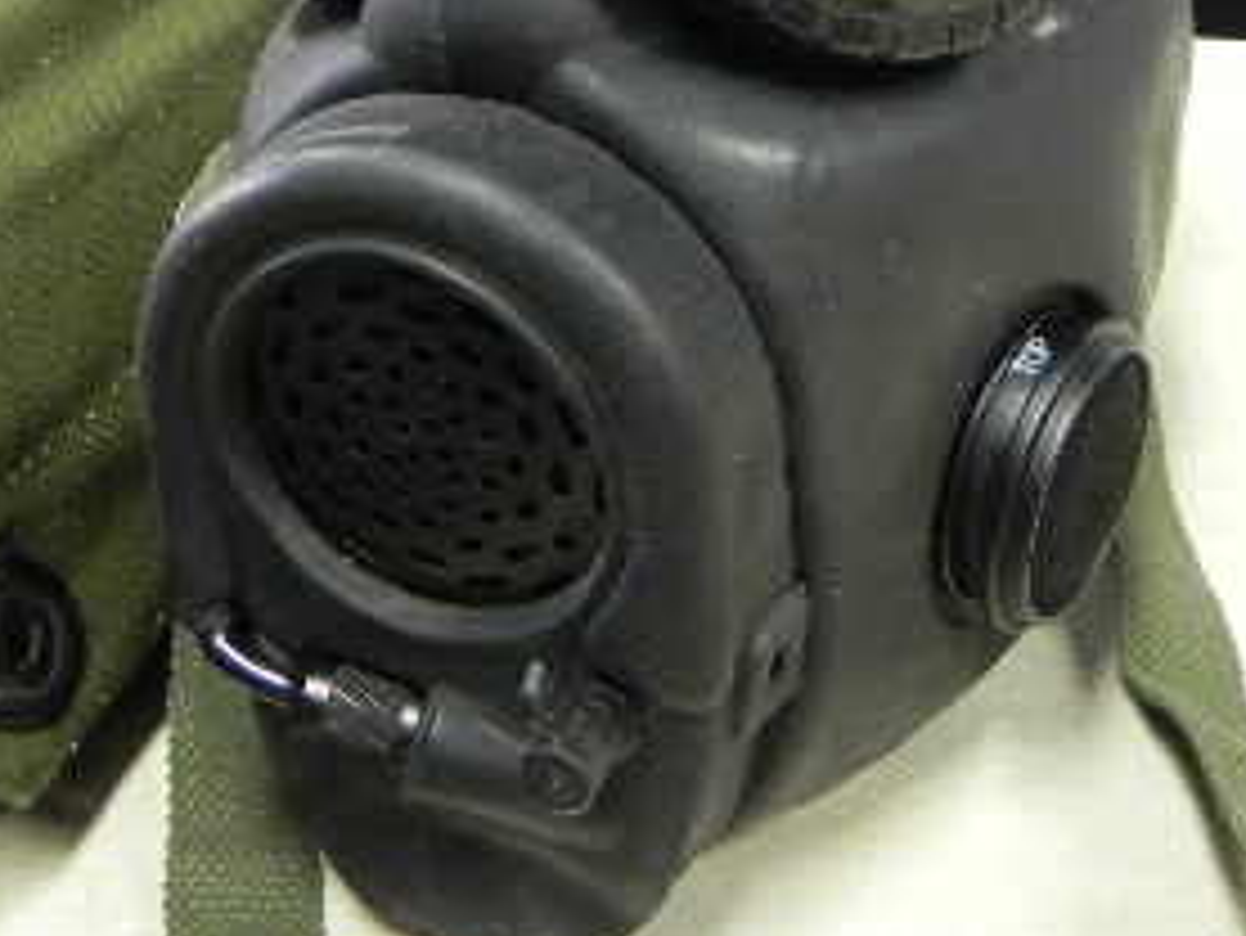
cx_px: 697
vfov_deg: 23.5
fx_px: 2161
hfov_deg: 32.1
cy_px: 22
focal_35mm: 60
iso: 400
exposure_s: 1/17.4
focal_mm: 4.6
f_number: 2.8
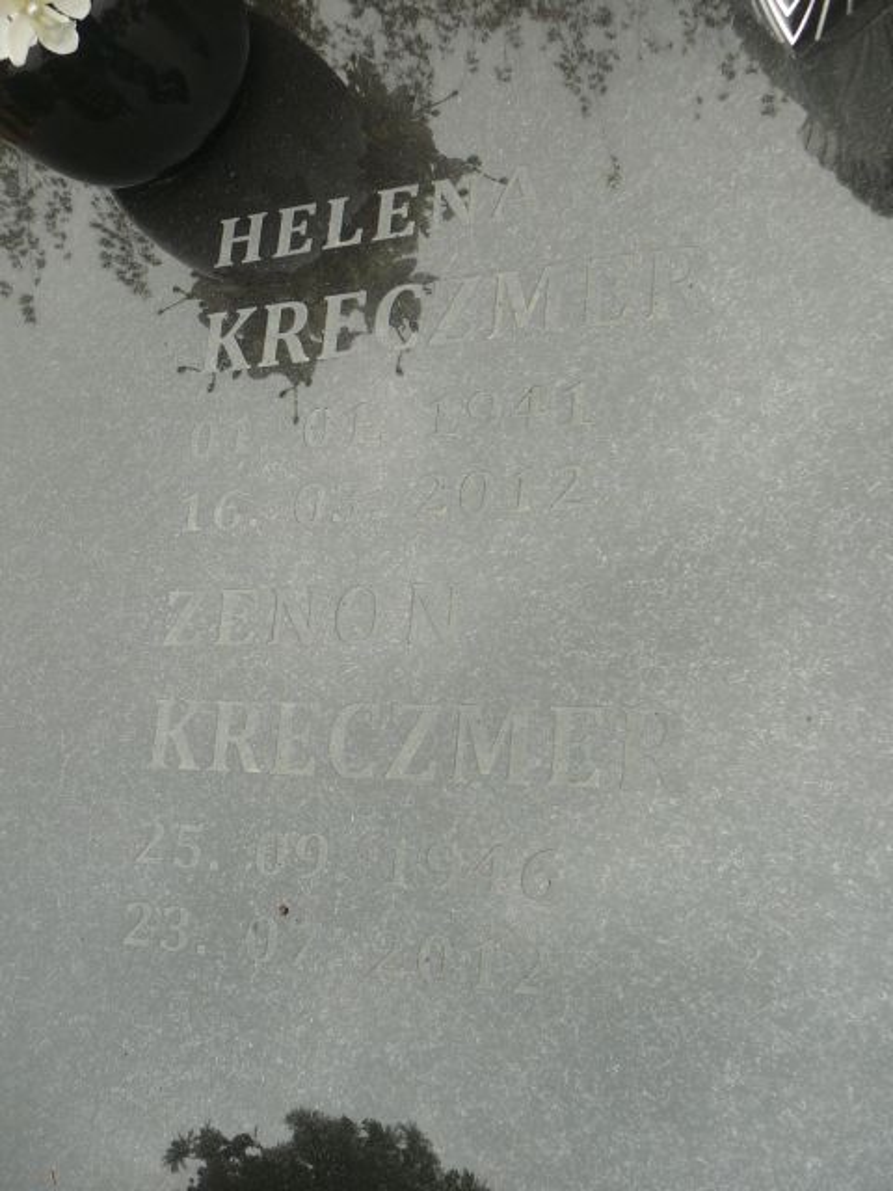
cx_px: 446
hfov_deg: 35.1
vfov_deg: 45.8
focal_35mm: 41
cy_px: 596
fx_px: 1410
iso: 80
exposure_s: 1/100
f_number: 3.1
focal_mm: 6.1
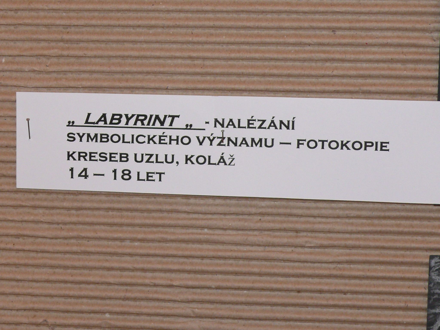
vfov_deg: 14.4
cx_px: 220
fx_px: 1309
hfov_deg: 19.1
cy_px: 165
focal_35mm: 103
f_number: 3.2
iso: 200
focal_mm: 13.5
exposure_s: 1/25
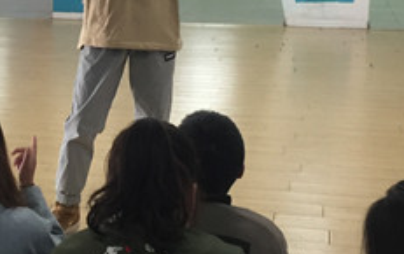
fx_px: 937
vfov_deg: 15.3
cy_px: 39
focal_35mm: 85
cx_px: 42
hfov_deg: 23.7
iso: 160
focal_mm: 4.15
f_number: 2.2
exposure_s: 1/33
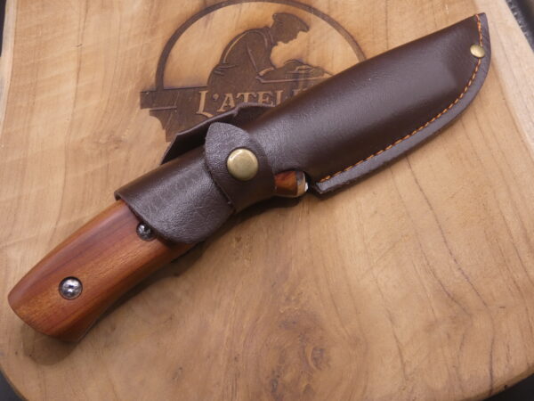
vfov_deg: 37.7
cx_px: 267
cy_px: 200
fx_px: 586
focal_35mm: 38
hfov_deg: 49.0
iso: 250
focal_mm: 6.8
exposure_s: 1/80
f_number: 3.5
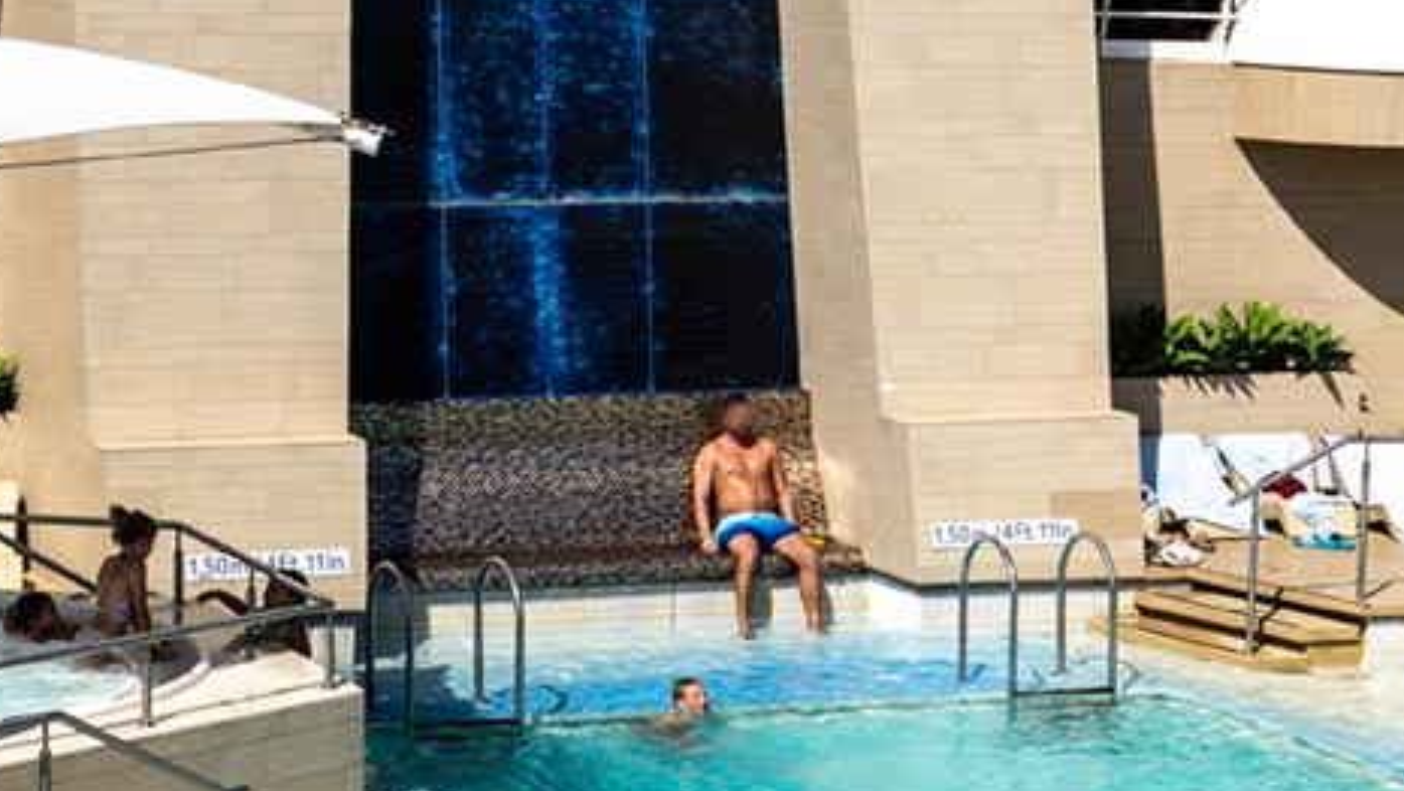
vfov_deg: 9.9
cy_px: 229
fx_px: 4584
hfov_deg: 17.4
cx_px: 438
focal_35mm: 123
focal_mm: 25.3
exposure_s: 1/2000
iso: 100
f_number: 5
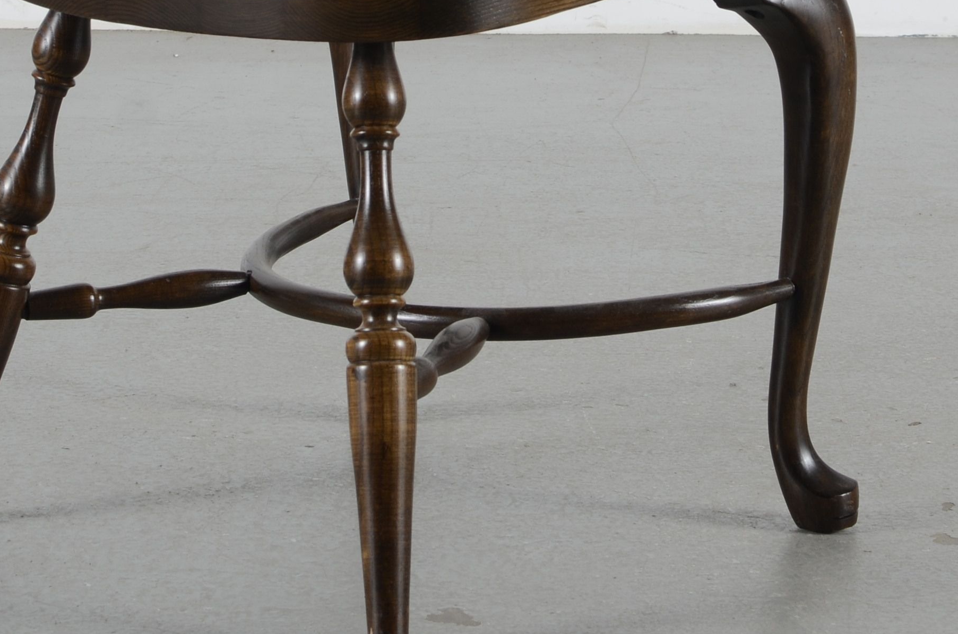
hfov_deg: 14.3
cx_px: 381
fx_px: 3807
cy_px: -107
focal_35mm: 143
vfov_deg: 9.4
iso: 100
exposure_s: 1/125
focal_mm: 35
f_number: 6.3
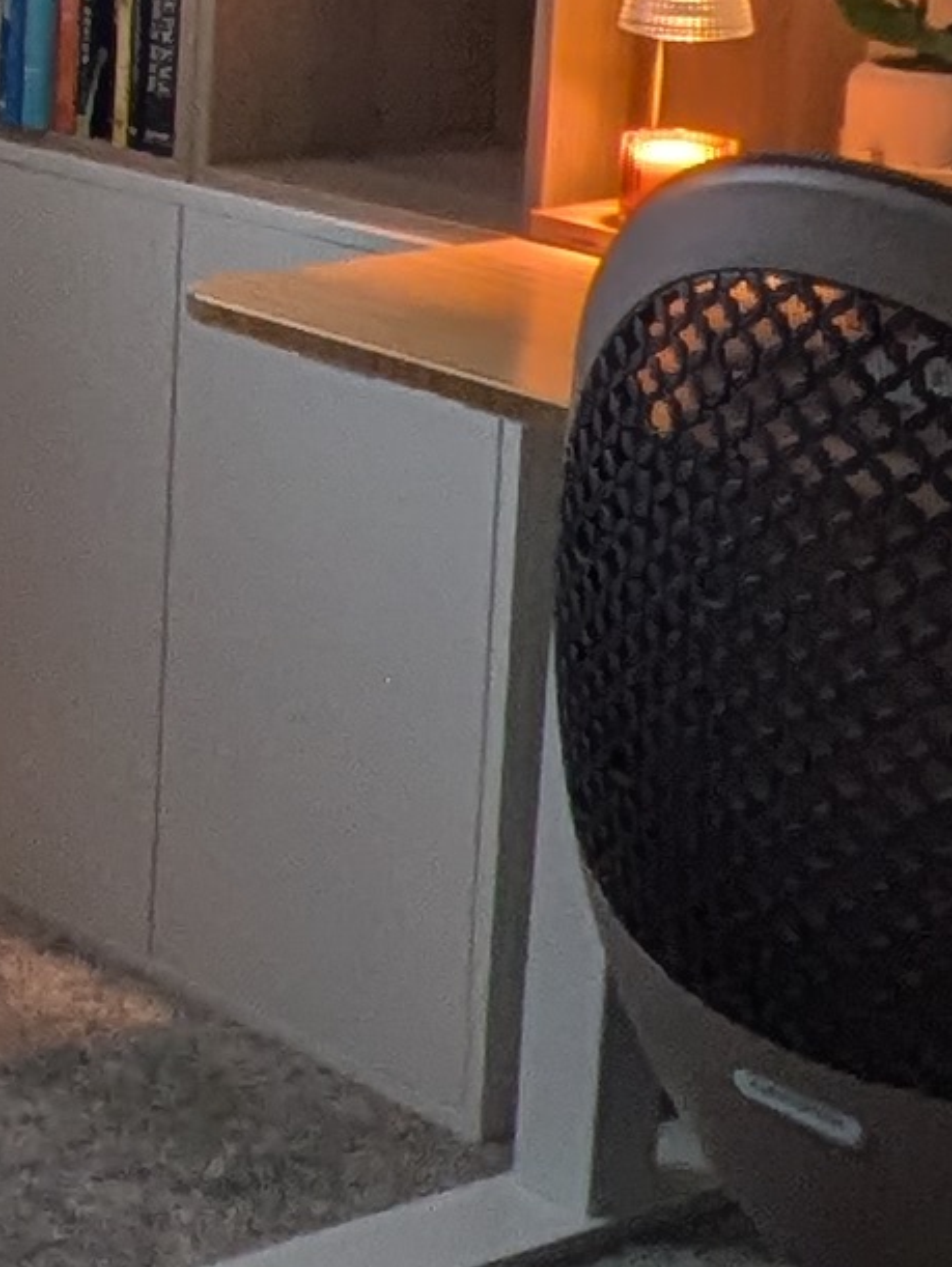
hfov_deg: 12.0
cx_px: -1122
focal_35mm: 106
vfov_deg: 18.1
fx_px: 3883
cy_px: 25
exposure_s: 1/40
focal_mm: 1.83
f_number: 2.2
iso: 54
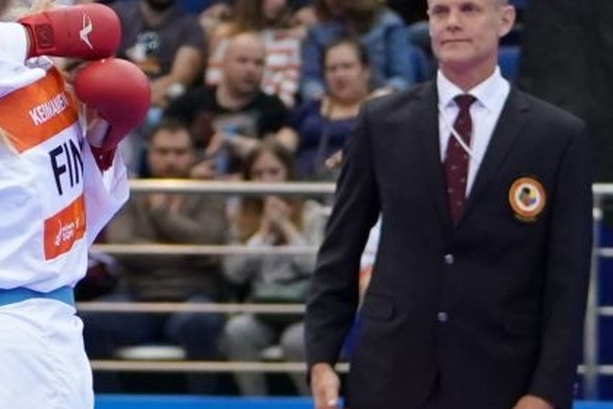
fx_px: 7883
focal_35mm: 463
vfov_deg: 3.0
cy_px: 219
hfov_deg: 4.5
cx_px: 295
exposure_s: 1/1000
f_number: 2.8
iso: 2000
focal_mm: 72
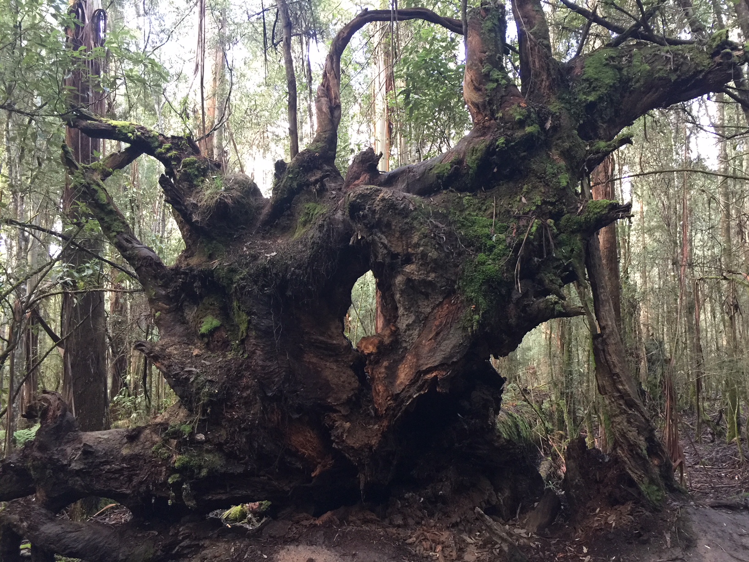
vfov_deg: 48.2
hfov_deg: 61.7
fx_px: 627
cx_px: 374
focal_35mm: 29
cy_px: 281
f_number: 2.2
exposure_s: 1/17
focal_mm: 4.15
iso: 100
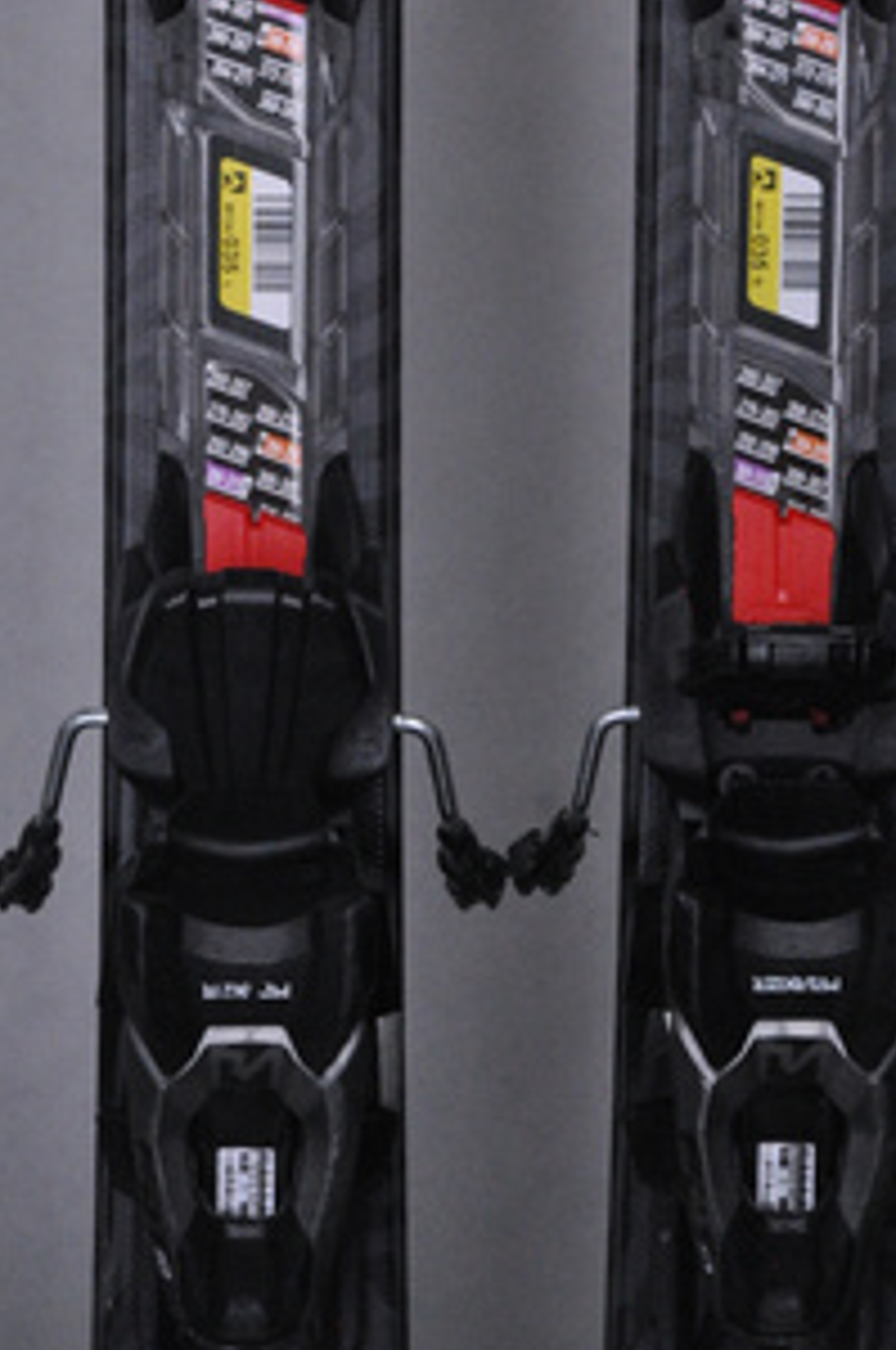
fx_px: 6743
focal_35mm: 180
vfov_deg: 11.4
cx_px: 516
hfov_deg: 7.6
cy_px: 342
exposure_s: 1/125
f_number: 11
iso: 3200
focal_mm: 80
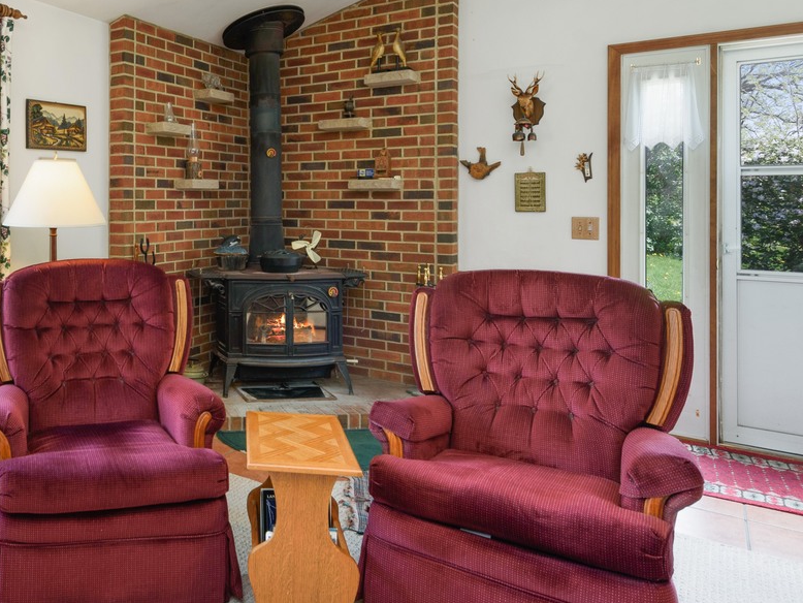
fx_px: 650
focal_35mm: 28
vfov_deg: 49.2
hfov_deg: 57.5
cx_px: 135
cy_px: 220
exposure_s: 1/8
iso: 200
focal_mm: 14
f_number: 8
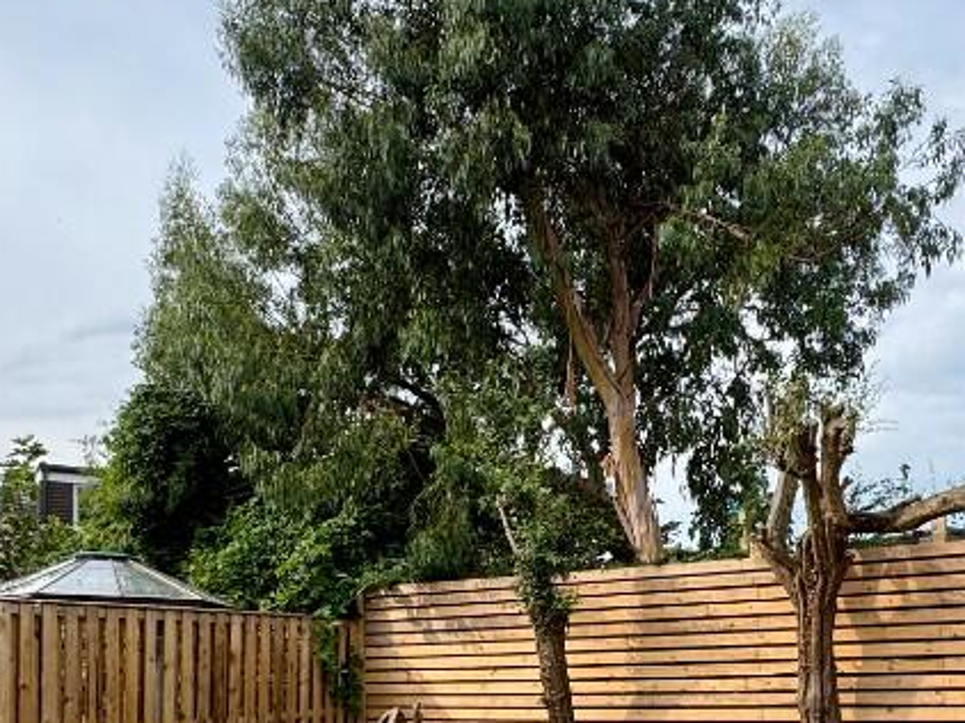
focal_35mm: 34
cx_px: 533
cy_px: 636
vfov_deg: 39.1
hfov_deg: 53.9
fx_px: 947
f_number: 2.2
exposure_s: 1/657
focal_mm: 2.22
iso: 50
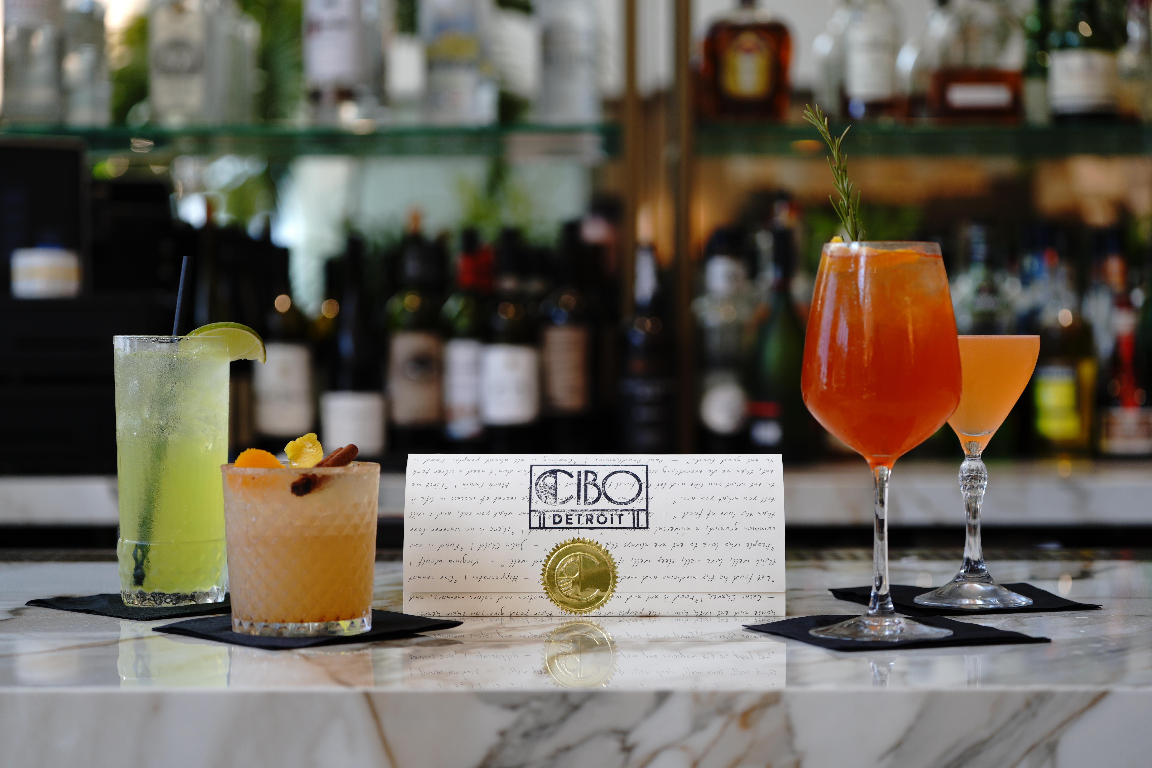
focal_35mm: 75
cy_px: 384
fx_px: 2400
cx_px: 576
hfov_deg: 27.0
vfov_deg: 18.2
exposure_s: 1/80
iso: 200
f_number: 4
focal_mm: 75
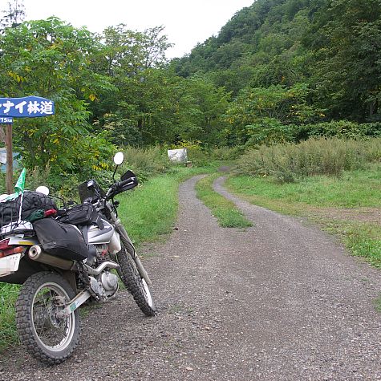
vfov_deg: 30.6
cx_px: 179
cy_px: 192
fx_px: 697
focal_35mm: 56
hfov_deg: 30.6
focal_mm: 12.2
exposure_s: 1/80
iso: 50
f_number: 4
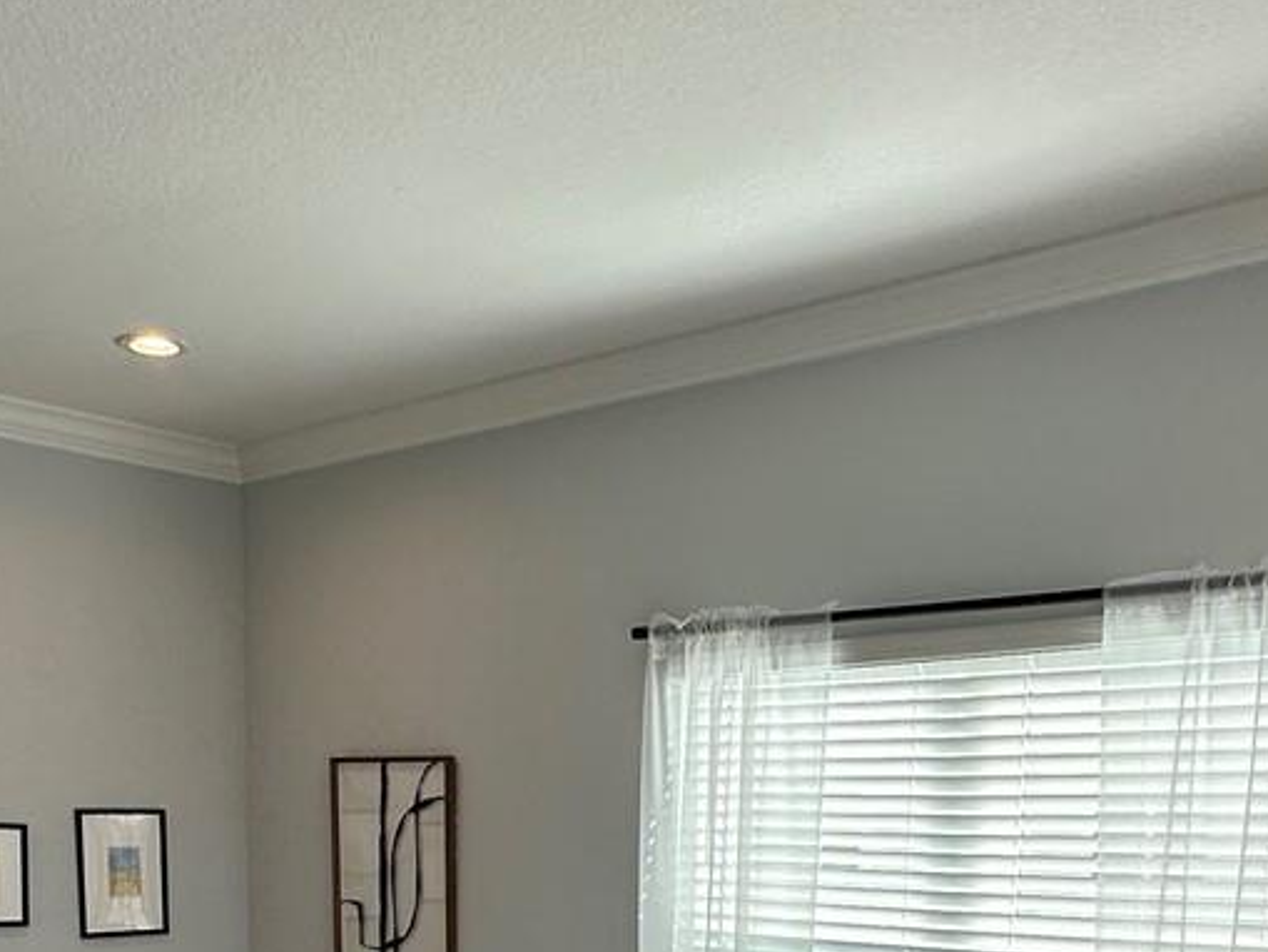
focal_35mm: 44
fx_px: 1612
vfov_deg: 29.2
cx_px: 623
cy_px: 1084
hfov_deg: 42.9
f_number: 2.2
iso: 40
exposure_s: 1/218
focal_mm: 2.22
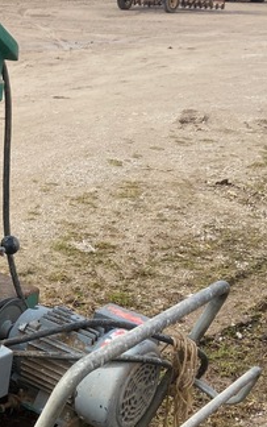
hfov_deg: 18.1
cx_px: -64
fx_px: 790
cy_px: 287
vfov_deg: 29.9
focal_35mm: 68
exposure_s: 1/1245
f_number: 1.8
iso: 32
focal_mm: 4.25
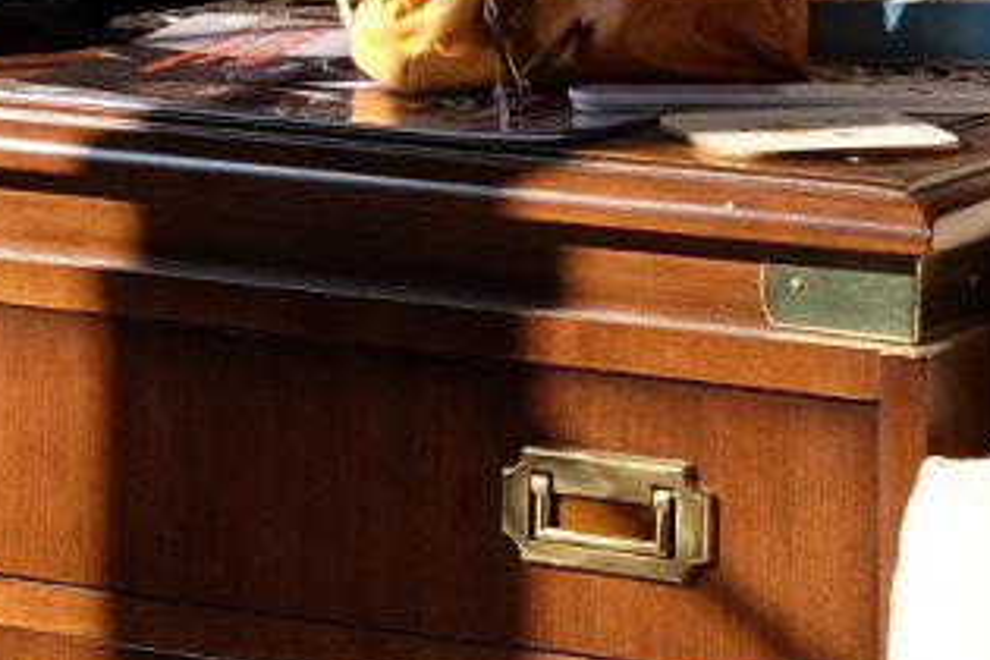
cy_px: -324
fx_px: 6352
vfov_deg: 5.9
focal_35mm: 231
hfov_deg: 8.9
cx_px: -22
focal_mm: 27
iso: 200
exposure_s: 1/200
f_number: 5
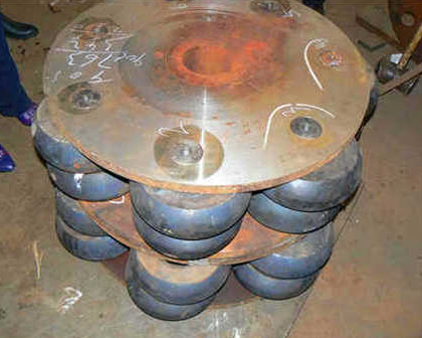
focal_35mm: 38
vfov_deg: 39.2
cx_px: 197
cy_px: 169
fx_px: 475
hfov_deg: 47.9
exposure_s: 1/30
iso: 100
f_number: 2.8
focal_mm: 6
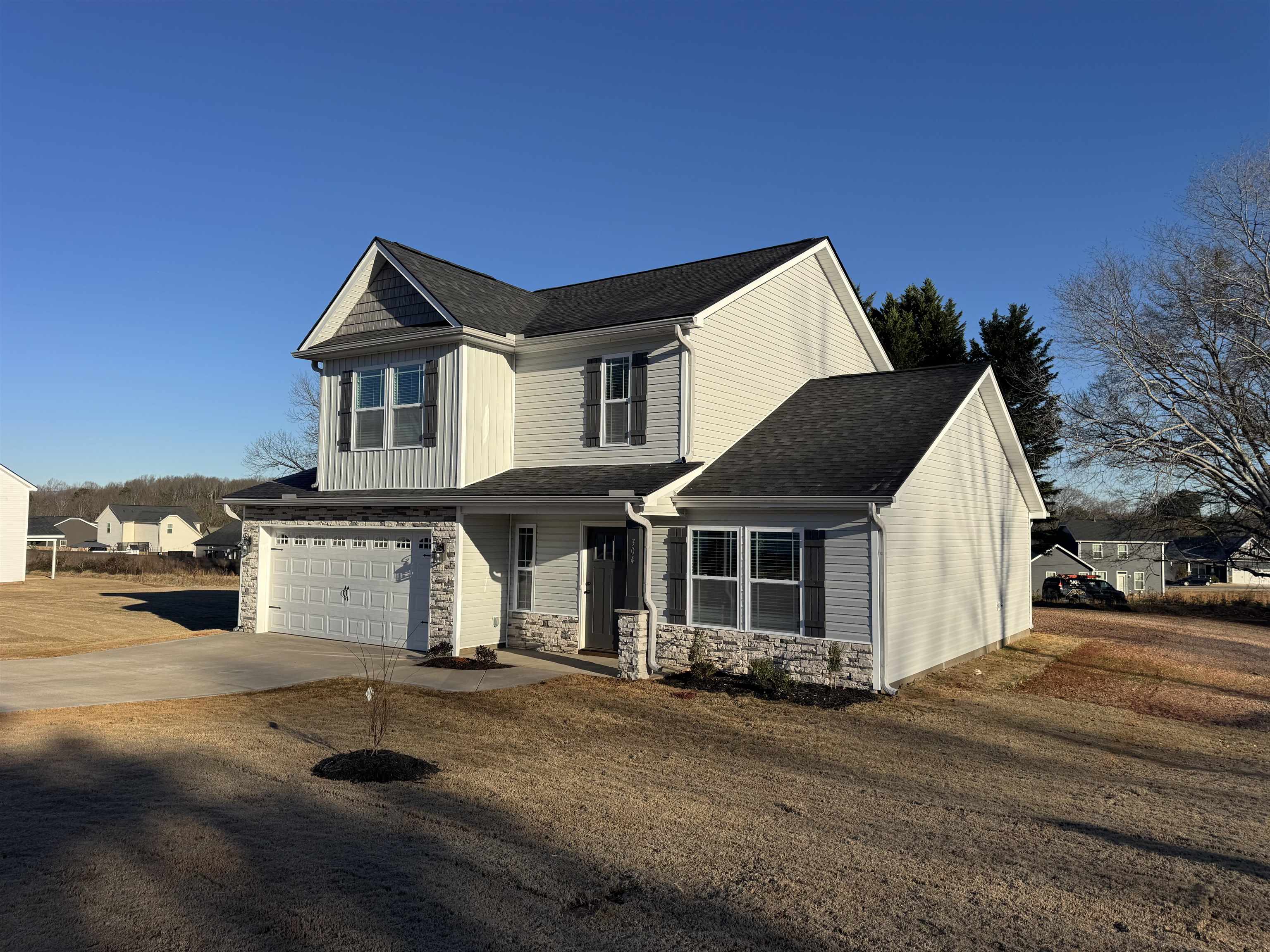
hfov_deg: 71.6
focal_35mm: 24
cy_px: 476
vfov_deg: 56.8
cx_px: 635
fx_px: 881
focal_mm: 6.76
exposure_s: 1/5814
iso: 80
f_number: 1.78
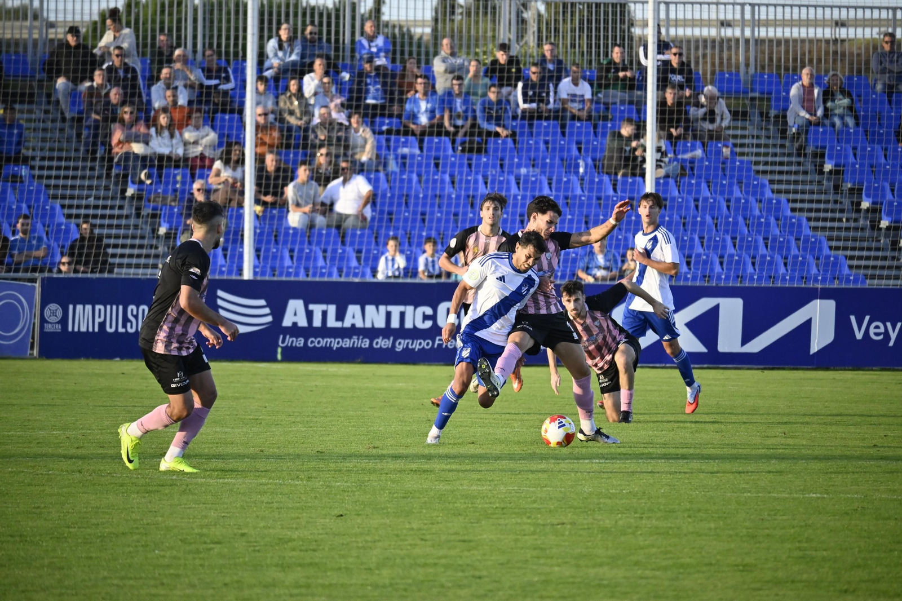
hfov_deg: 5.7
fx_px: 9018
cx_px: 451
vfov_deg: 3.8
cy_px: 300
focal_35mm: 360
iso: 1250
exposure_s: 1/1250
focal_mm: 240
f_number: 6
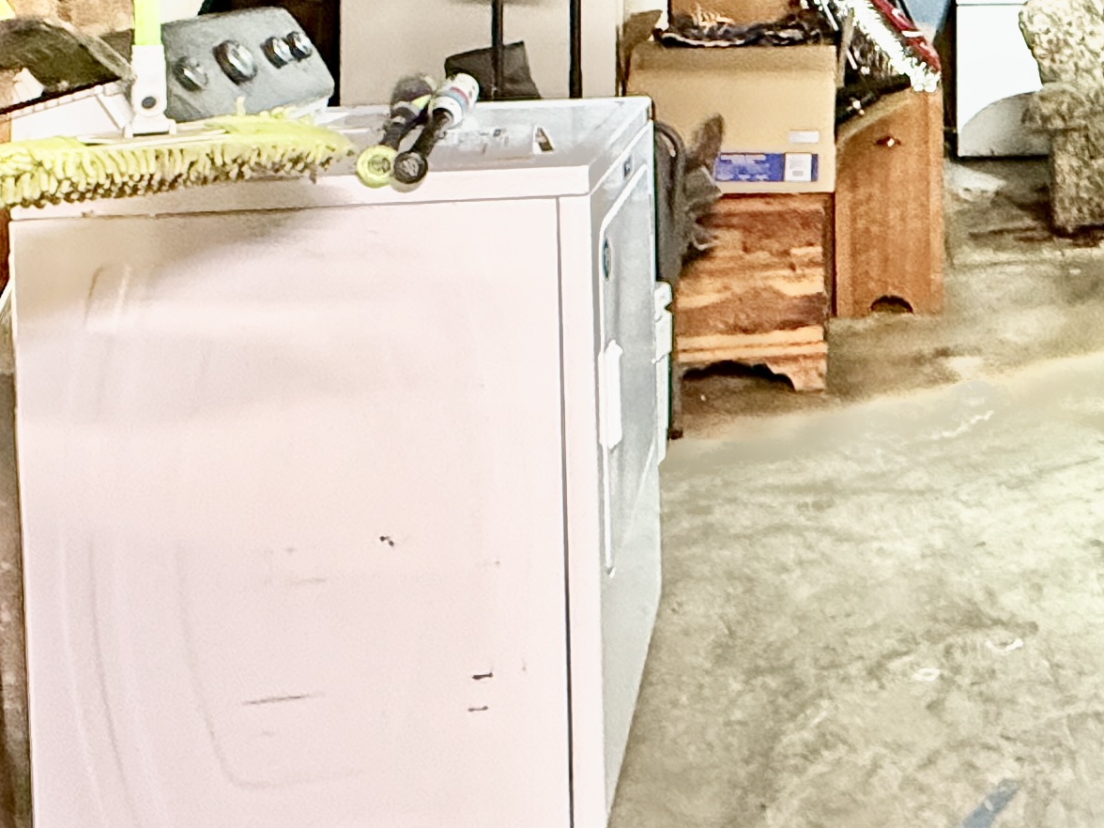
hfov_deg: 34.5
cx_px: 1201
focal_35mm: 48
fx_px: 1531
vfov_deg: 28.3
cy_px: -16
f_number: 2.2
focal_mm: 2.22
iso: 1000
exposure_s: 1/60
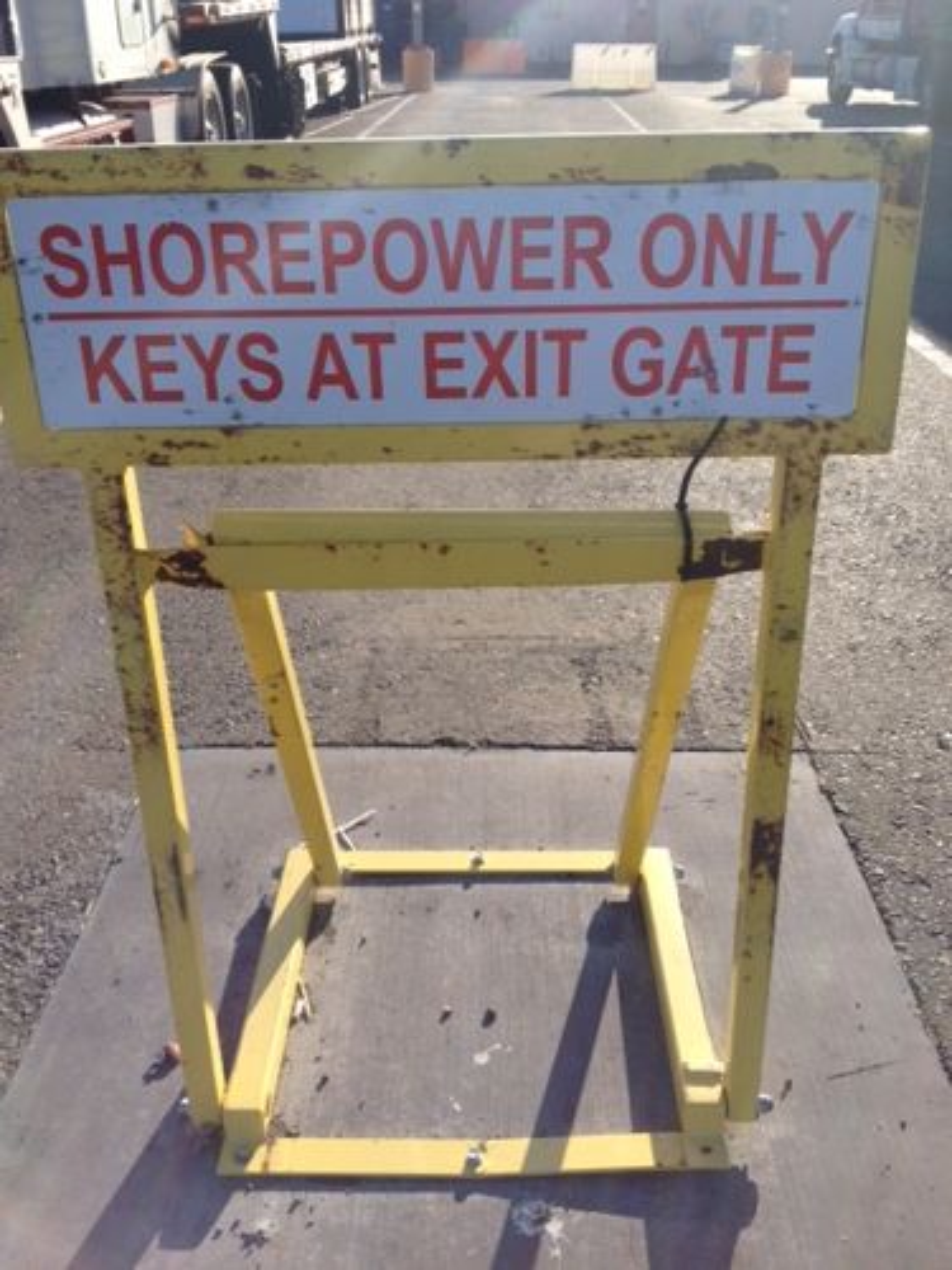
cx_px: 476
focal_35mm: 35
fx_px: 1283
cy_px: 635
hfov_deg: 40.7
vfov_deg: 52.6
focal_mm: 4.28
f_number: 2.4
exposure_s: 1/1227
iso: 50
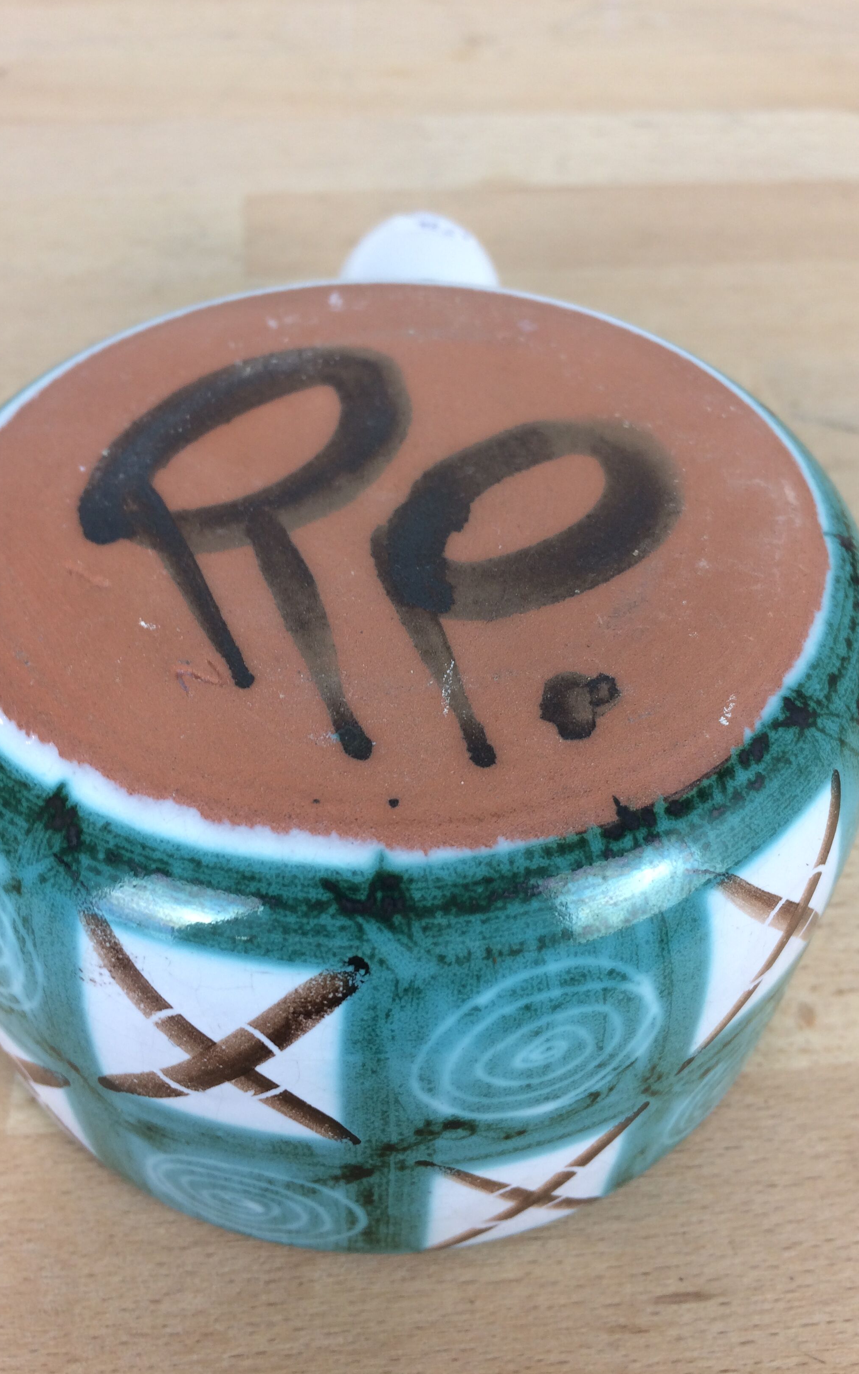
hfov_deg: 40.6
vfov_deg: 61.2
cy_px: 690
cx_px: 421
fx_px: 1161
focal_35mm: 31
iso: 32
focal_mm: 4.15
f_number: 2.2
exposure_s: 1/33
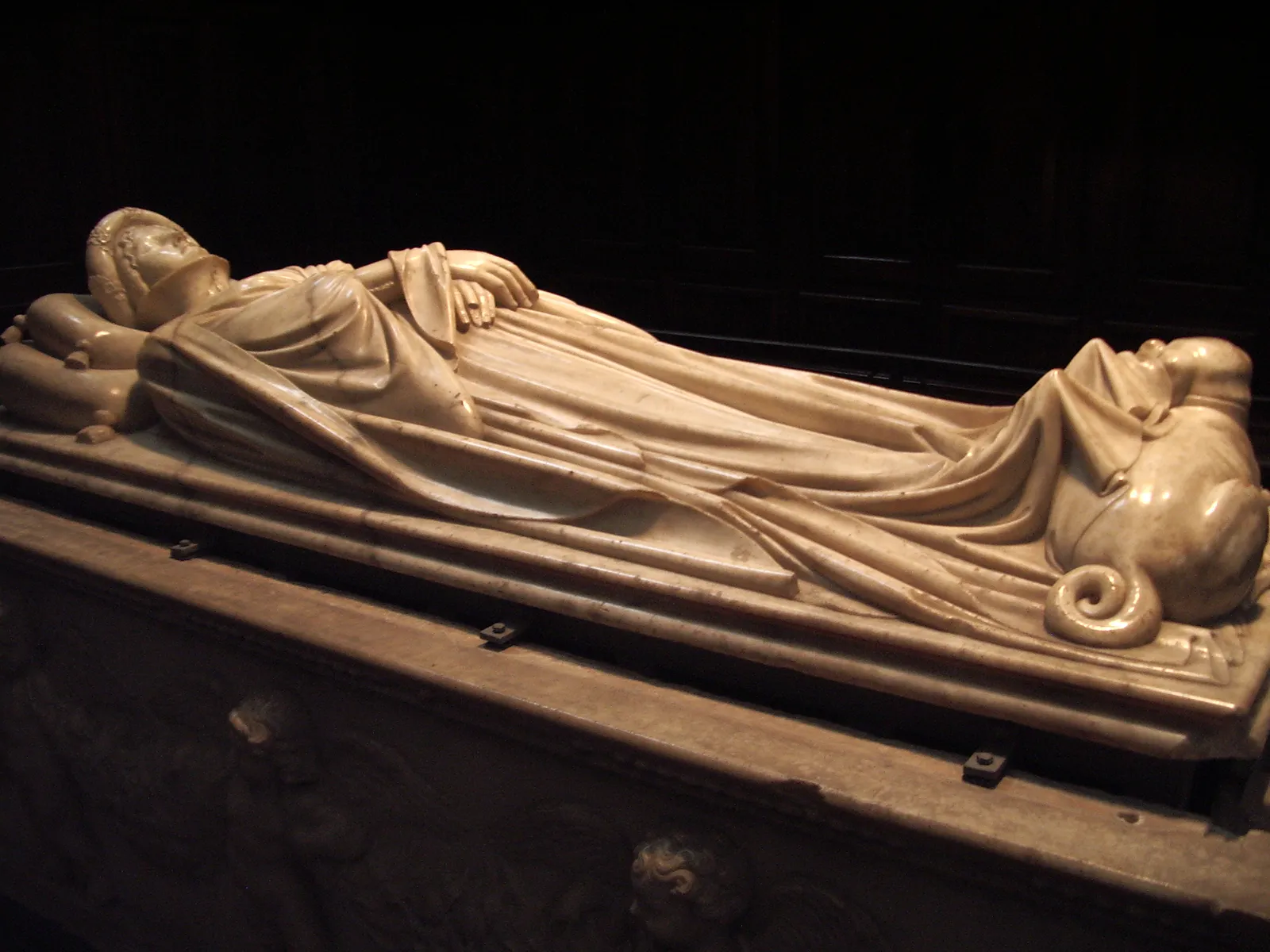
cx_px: 635
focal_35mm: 35
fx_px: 1284
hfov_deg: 52.6
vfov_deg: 40.7
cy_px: 476
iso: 200
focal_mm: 5.8
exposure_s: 1/15
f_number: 2.6
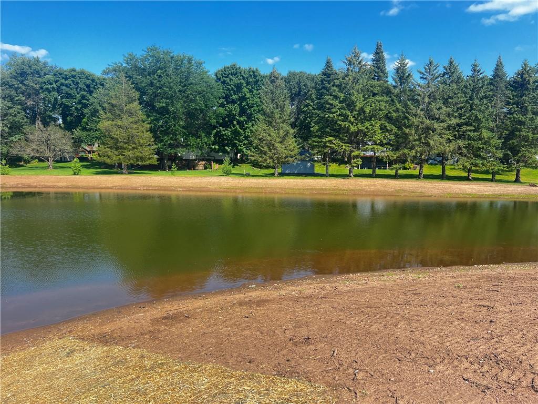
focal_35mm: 26
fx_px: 404
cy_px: 202
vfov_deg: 53.1
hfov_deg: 67.3
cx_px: 269
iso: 50
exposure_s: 1/1029
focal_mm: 5.7
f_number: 1.5
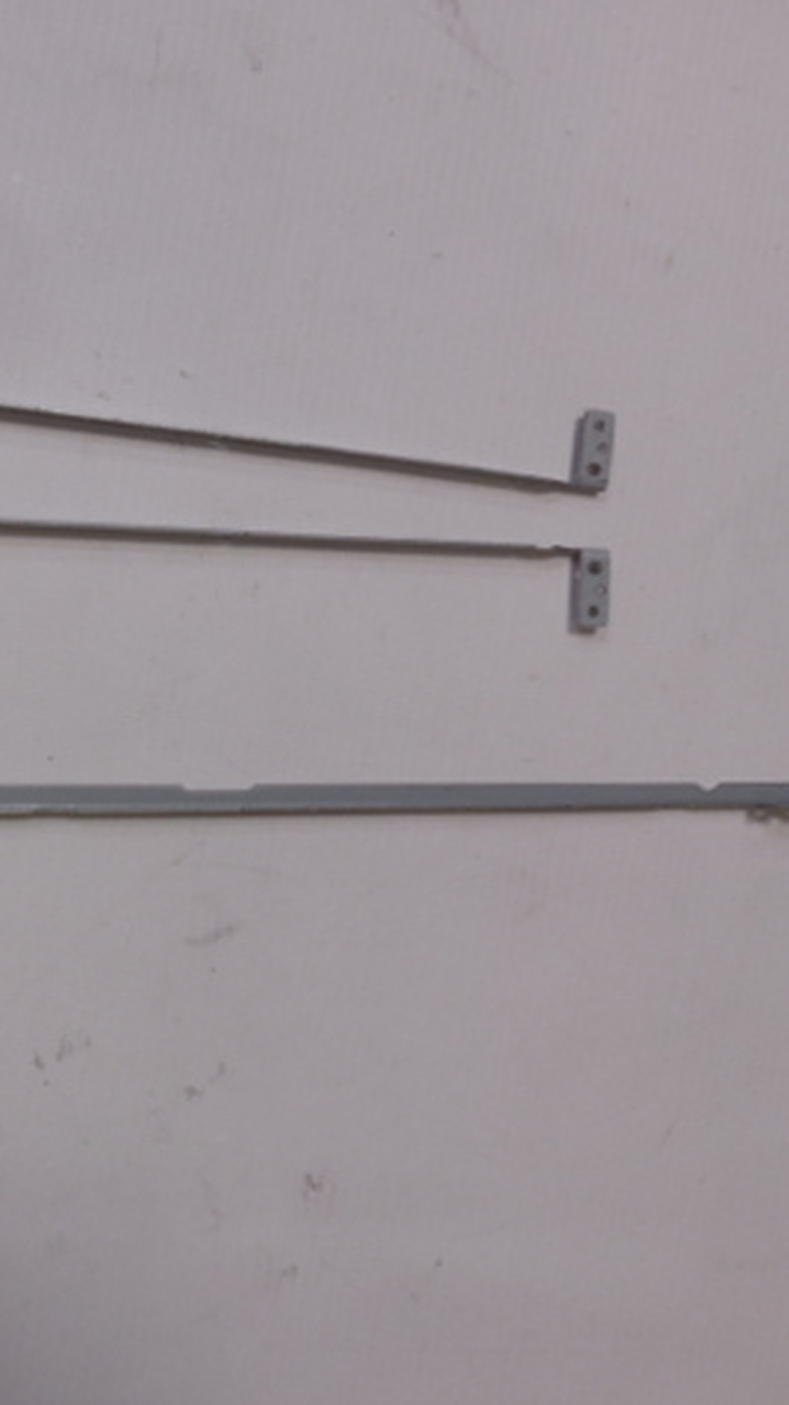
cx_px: -24
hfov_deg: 28.9
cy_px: 701
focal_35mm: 38
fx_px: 1415
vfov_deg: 52.8
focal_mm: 4.6
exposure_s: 1/30
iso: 180
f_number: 3.5
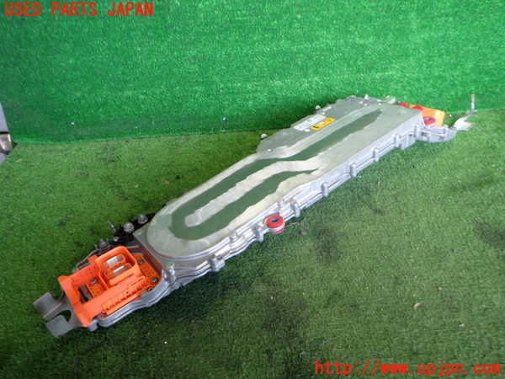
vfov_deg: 54.9
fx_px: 365
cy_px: 190
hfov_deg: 69.4
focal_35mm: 25
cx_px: 252
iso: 200
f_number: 2
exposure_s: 1/60
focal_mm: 4.5
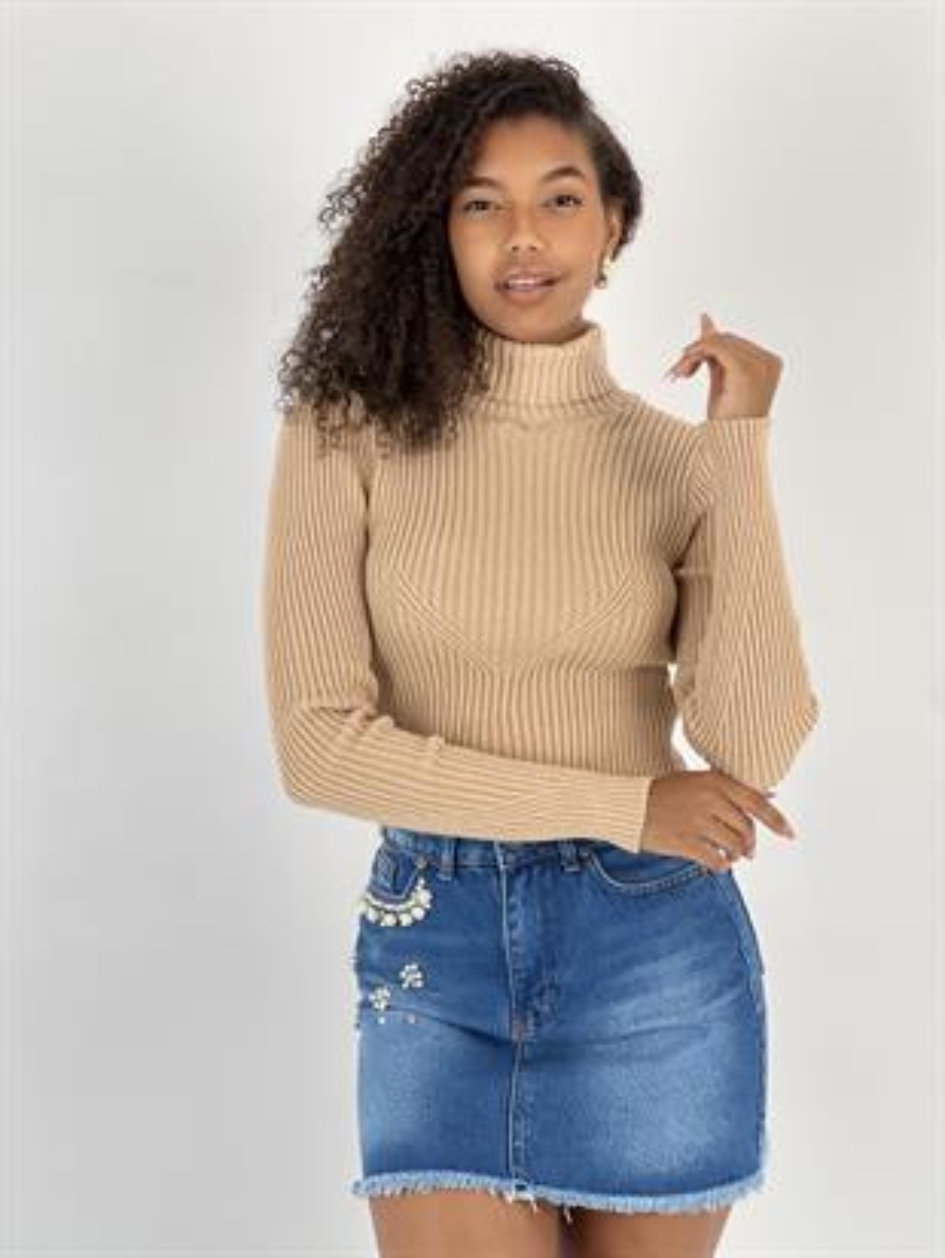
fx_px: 2801
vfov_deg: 25.3
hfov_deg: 19.1
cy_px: 629
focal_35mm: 77
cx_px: 472
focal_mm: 9
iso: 50
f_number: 2.8
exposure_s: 1/100
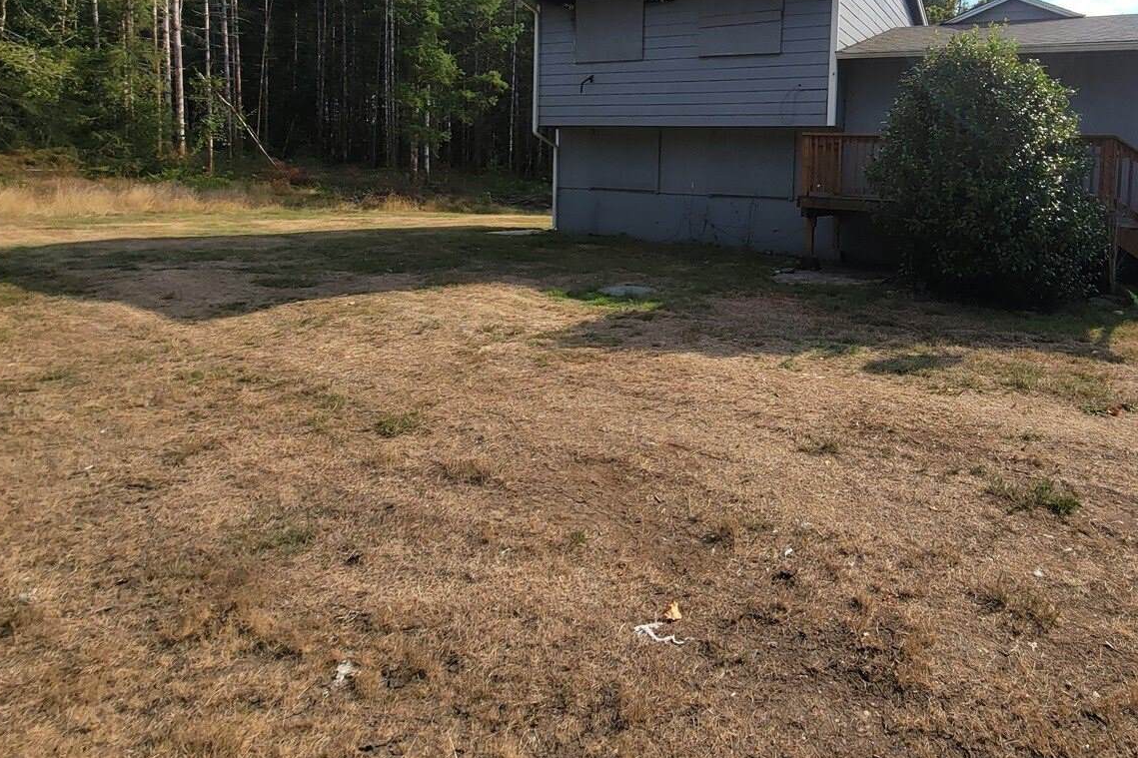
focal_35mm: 19
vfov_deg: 62.2
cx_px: 754
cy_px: 227
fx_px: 600
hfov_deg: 84.1
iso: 50
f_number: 2.2
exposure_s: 1/1910
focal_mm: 2.2
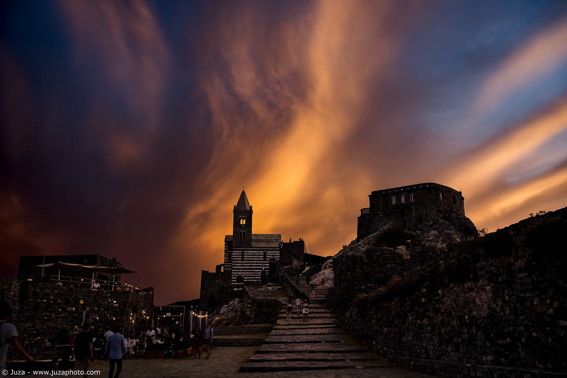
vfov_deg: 38.9
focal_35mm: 34
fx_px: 535
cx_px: 284
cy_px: 189
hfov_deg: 55.8
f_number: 7.1
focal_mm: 34
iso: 100
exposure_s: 1/30
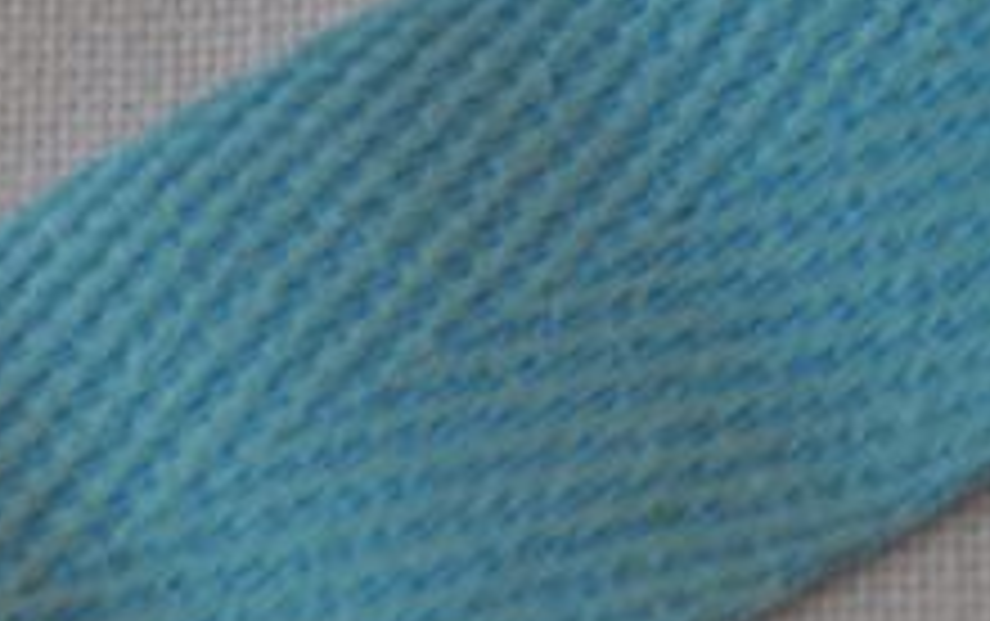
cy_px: 650
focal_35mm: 255
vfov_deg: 5.2
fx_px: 6887
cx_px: -72
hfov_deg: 8.2
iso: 400
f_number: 5
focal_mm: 46
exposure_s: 1/60
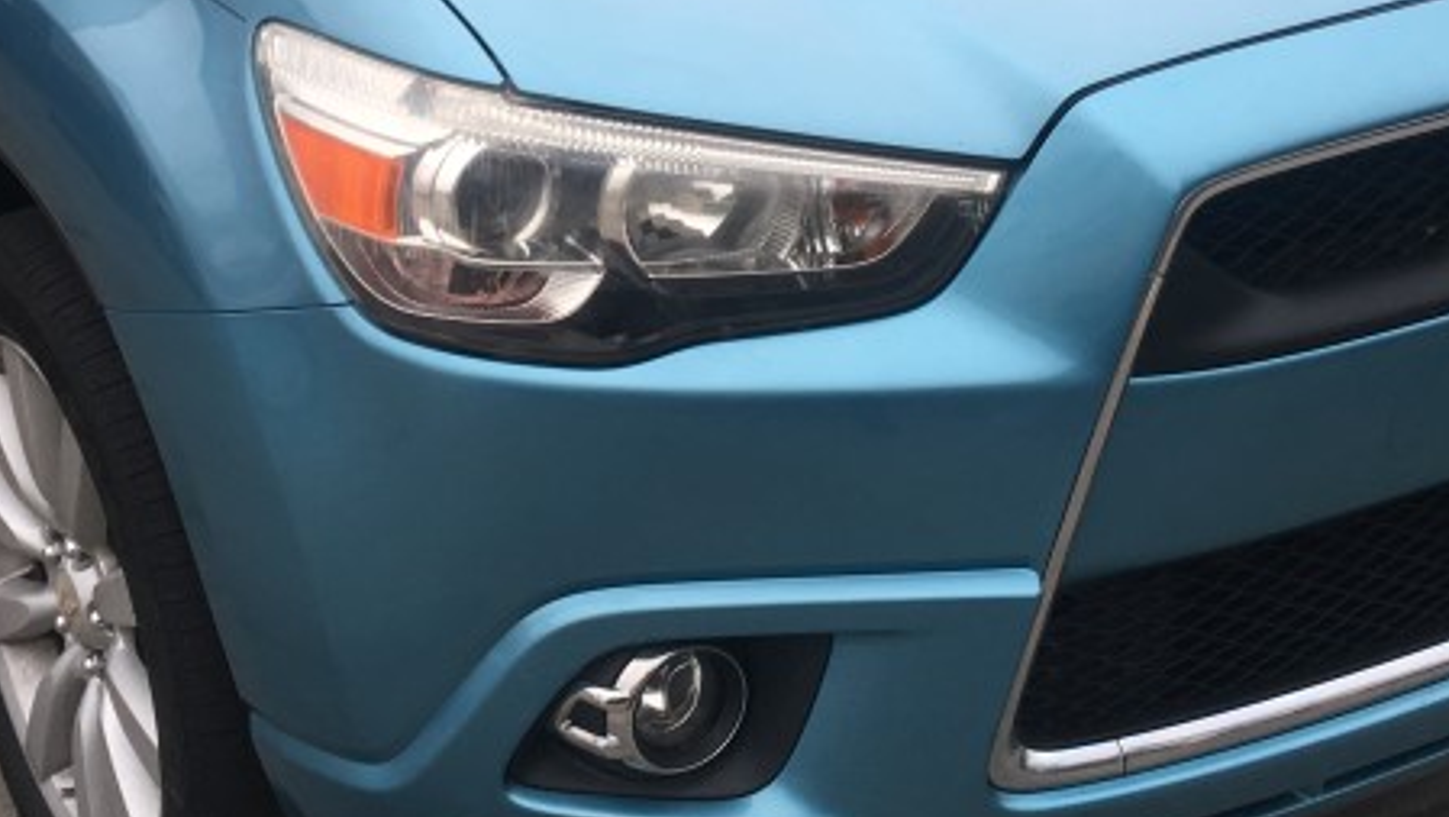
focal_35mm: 72
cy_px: 113
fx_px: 2768
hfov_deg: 29.3
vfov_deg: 16.6
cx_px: 597
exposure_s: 1/120
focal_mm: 4.15
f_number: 2.2
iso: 25
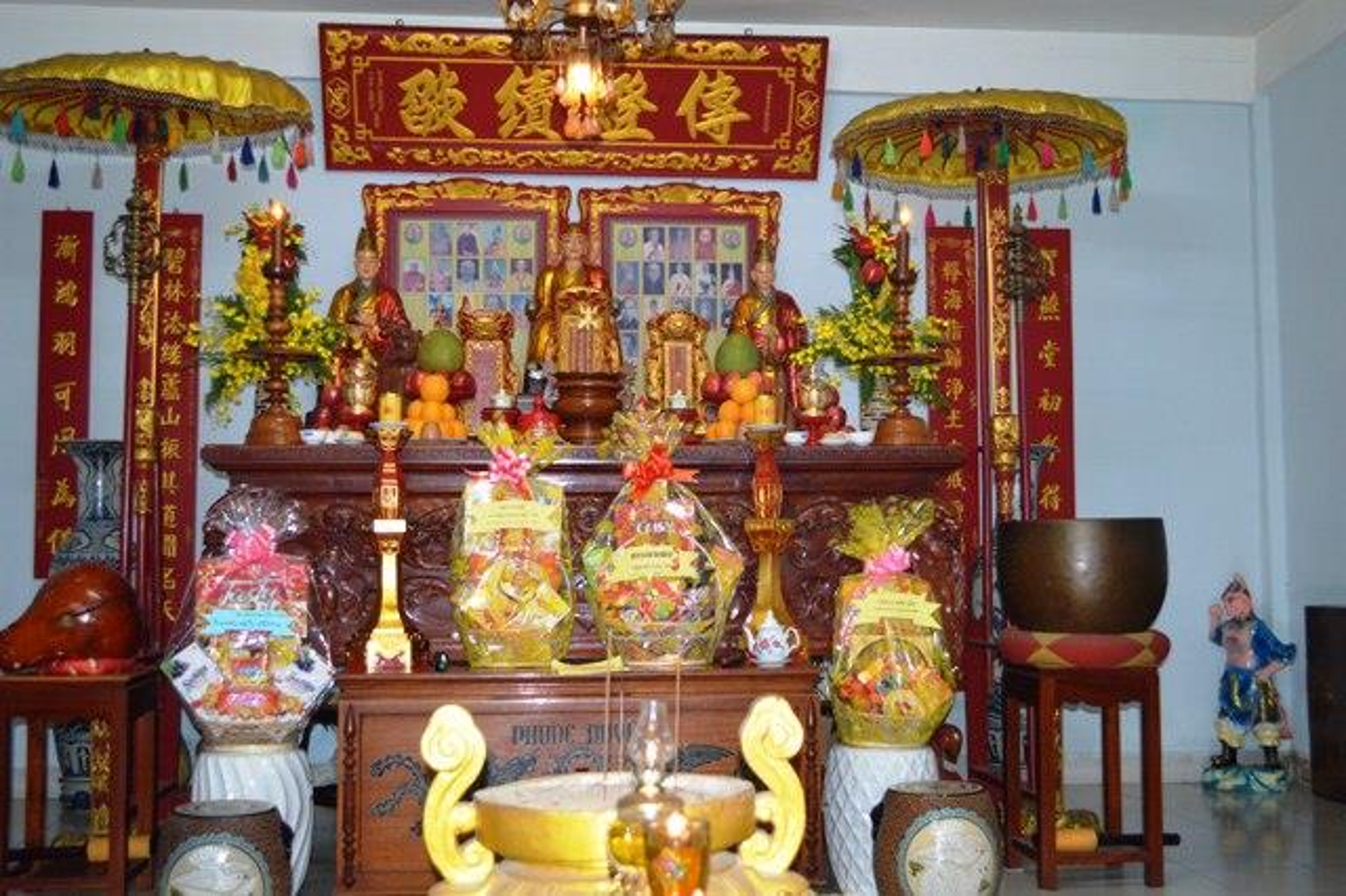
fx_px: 1569
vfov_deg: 31.9
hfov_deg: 46.4
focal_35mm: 42
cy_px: 448
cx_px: 673
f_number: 4.5
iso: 1250
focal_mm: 28
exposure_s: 1/60
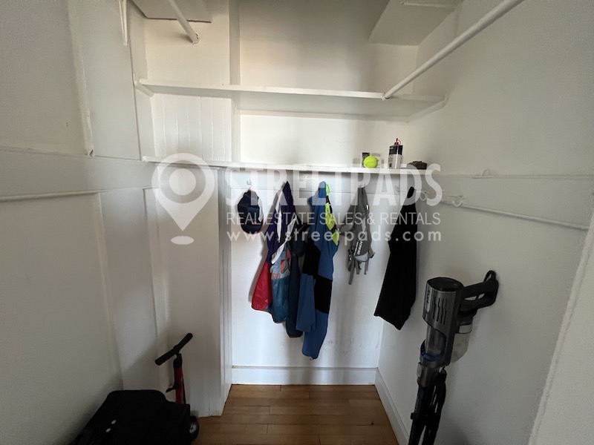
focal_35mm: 13
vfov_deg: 89.9
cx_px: 297
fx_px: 223
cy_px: 222
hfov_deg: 106.2
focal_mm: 1.57
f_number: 1.8
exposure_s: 1/60
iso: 500
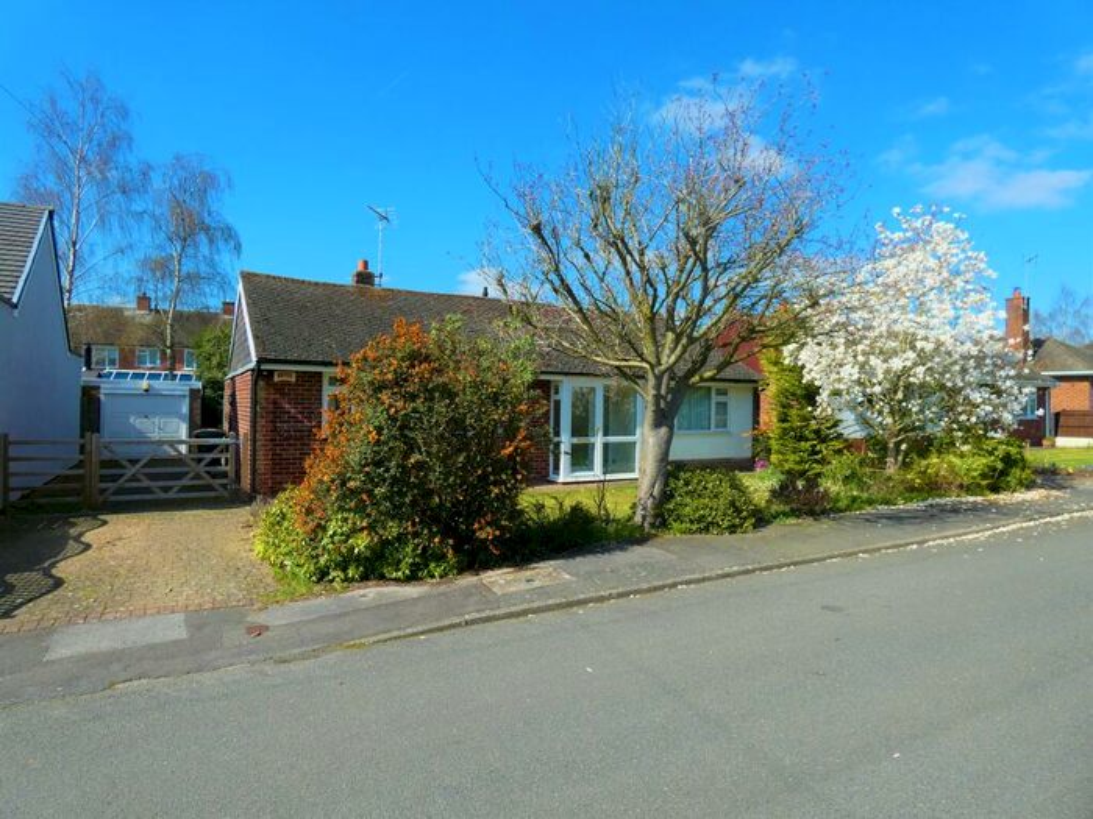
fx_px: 631
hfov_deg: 81.7
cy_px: 410
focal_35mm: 20
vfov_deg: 66.0
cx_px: 546
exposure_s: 1/800
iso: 80
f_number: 3.2
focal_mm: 3.6
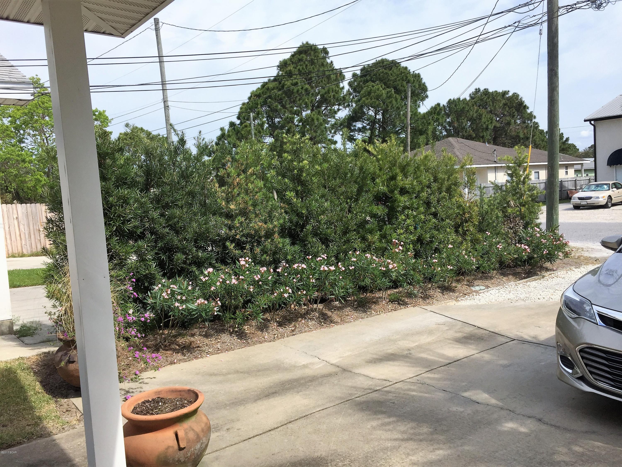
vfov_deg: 48.2
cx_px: 311
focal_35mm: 29
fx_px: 521
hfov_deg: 61.7
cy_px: 234
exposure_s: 1/2475
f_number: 2.2
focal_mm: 4.15
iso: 32
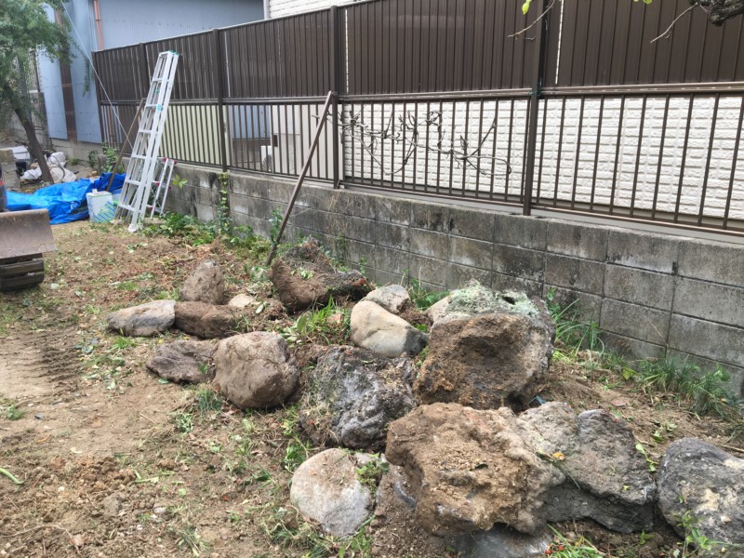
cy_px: 279
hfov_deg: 61.7
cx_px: 372
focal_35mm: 29
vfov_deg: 48.2
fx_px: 623
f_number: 2.2
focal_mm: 4.15
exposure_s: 1/238
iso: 25
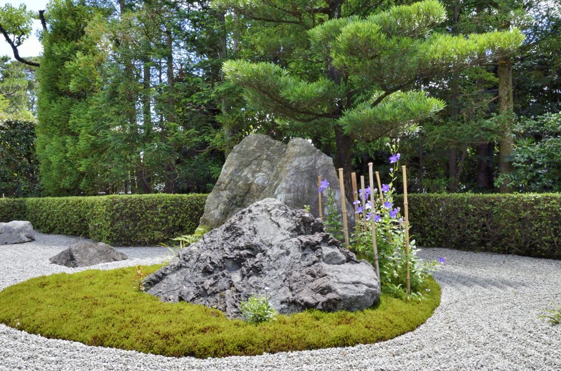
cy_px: 186
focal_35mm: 36
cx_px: 280
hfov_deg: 53.2
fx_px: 560
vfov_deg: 36.7
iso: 1400
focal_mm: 24
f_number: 20
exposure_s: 1/50
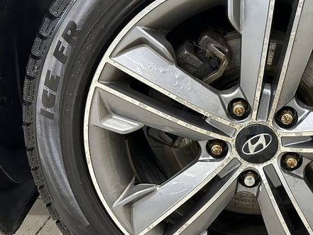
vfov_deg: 29.7
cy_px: 103
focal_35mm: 49
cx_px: 248
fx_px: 443
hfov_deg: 37.6
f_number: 1.78
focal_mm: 6.86
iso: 500
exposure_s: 1/50
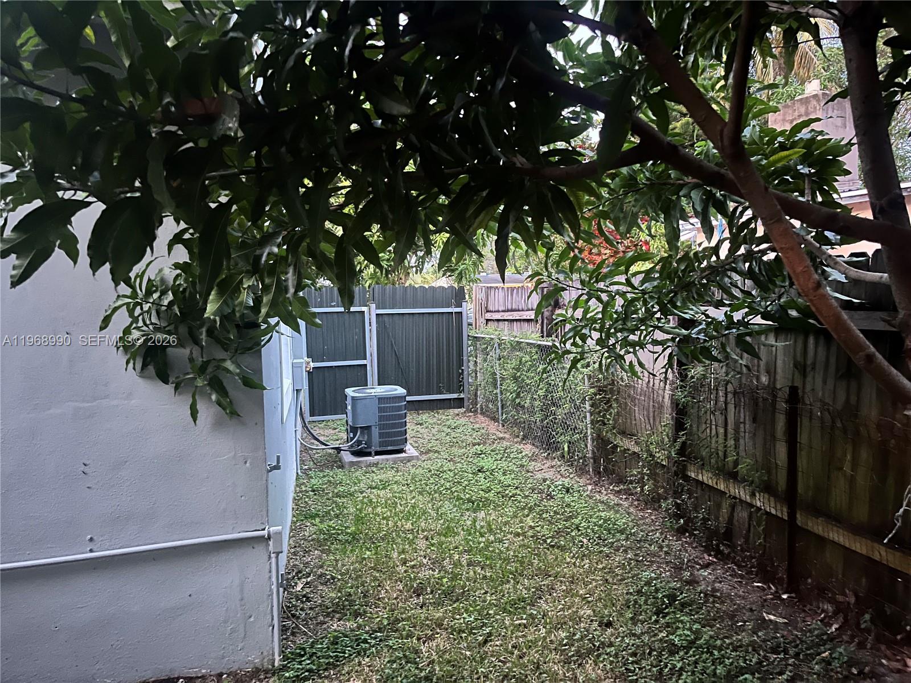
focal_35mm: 26
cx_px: 456
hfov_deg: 67.3
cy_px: 342
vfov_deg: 53.1
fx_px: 684
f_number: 1.6
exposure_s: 1/15
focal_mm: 5.1
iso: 1250
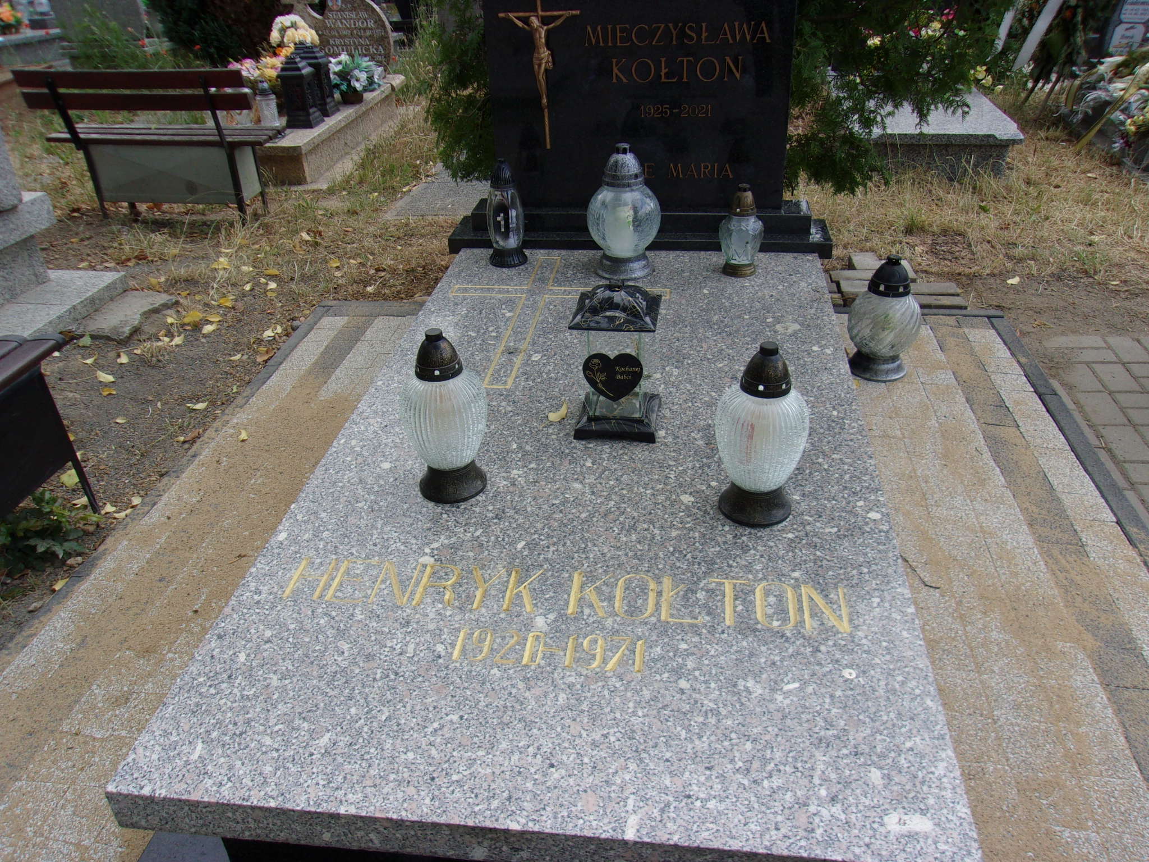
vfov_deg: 51.4
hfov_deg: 65.3
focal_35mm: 27
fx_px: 896
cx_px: 574
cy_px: 431
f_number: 3
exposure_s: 1/280
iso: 80
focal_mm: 4.9
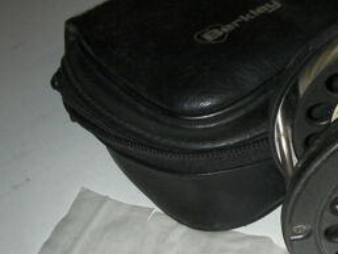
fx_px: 694
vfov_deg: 20.7
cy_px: 165
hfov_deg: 26.6
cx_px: 295
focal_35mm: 71
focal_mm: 6.3
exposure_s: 1/30
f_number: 5.6
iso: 200
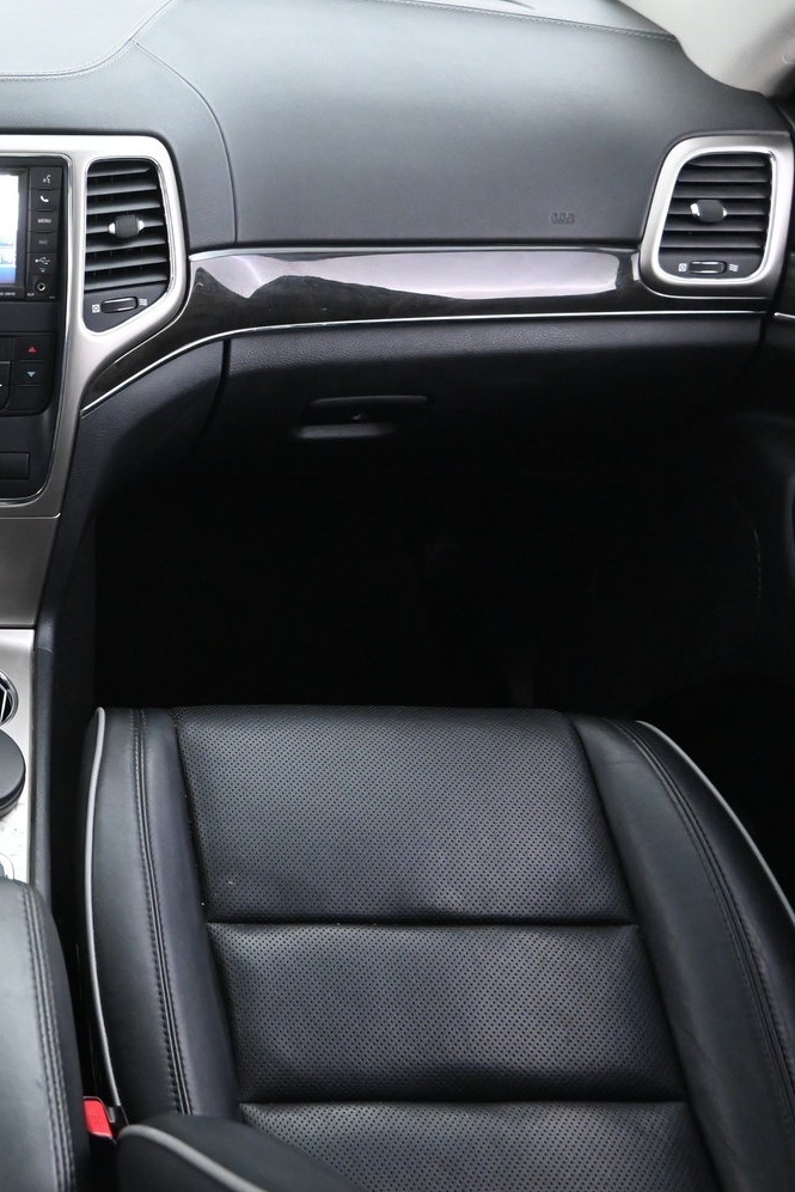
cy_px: 585
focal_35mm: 39
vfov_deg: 49.5
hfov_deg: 30.2
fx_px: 1291
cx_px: -108
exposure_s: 1/20
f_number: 3.5
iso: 3200
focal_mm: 16
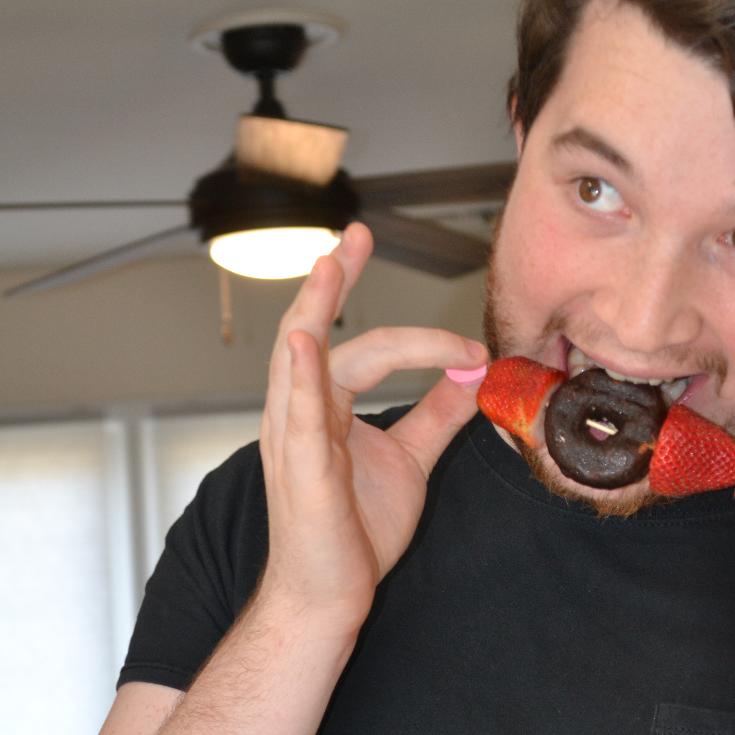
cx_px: 412
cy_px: 325
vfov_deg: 15.9
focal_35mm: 110
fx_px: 2638
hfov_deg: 15.9
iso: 640
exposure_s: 1/60
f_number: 5.3
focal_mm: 45
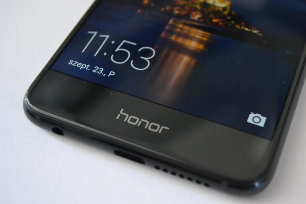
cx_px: 187
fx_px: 510
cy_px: 78
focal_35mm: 60
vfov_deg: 22.6
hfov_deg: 33.3
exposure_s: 1/10
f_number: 4.8
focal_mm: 32
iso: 3200
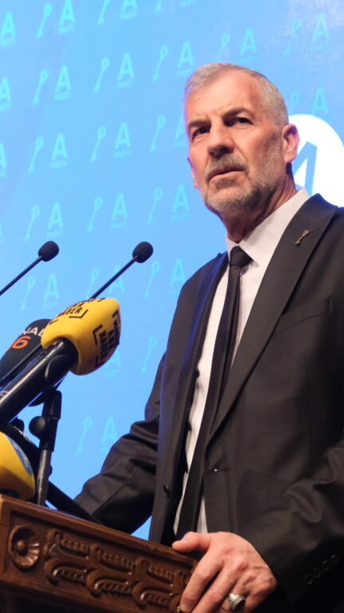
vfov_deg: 22.0
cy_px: 297
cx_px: 108
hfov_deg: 12.5
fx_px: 1574
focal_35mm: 97
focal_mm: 39
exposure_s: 1/50
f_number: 5
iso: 4000
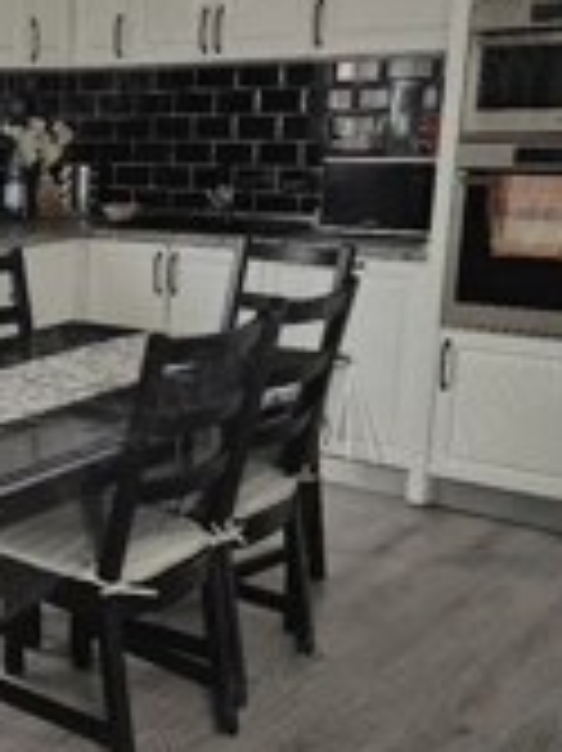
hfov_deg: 24.5
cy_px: 441
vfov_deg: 34.9
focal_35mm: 55
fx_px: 1192
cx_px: -72
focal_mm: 5.4
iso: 400
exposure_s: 1/100
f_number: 1.8
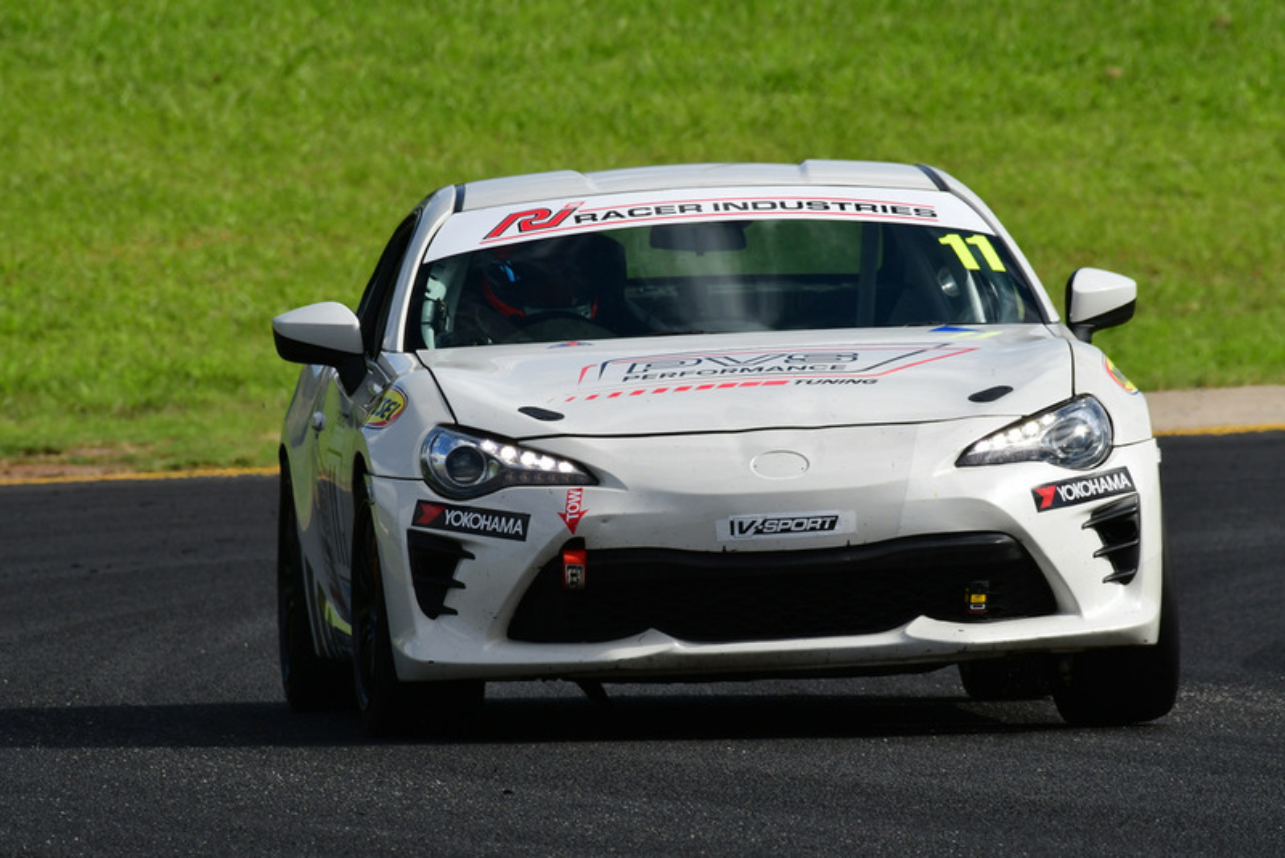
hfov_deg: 2.7
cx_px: 642
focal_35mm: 750
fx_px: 26779
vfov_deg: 1.8
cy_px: 429
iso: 500
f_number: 13
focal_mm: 500
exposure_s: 1/640
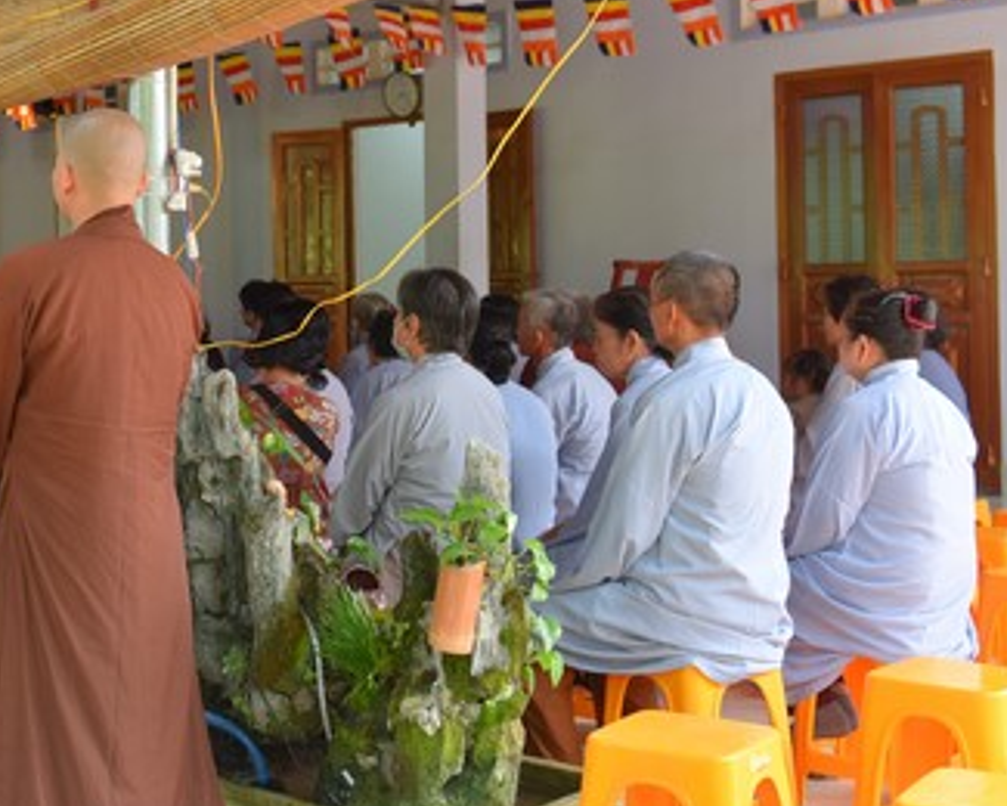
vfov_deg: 25.3
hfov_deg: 30.0
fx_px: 1788
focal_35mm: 60
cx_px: 93
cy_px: 281
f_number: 3.5
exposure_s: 1/125
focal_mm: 32
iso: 200
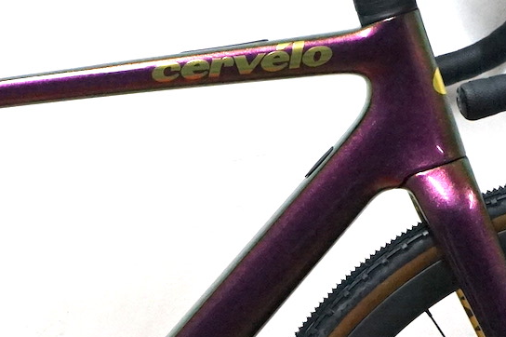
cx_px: 24
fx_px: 3750
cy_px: 391
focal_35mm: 267
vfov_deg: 5.1
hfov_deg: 7.7
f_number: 5.6
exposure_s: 1/160
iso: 4000
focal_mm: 66
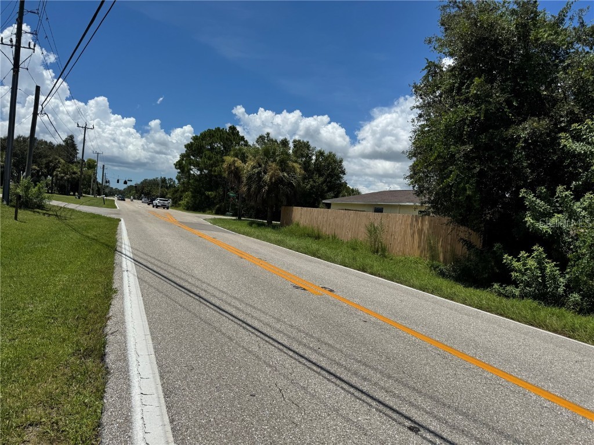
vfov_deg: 56.8
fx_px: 412
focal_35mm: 24
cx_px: 297
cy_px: 222
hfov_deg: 71.6
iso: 80
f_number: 1.78
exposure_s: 1/10417
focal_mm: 6.76
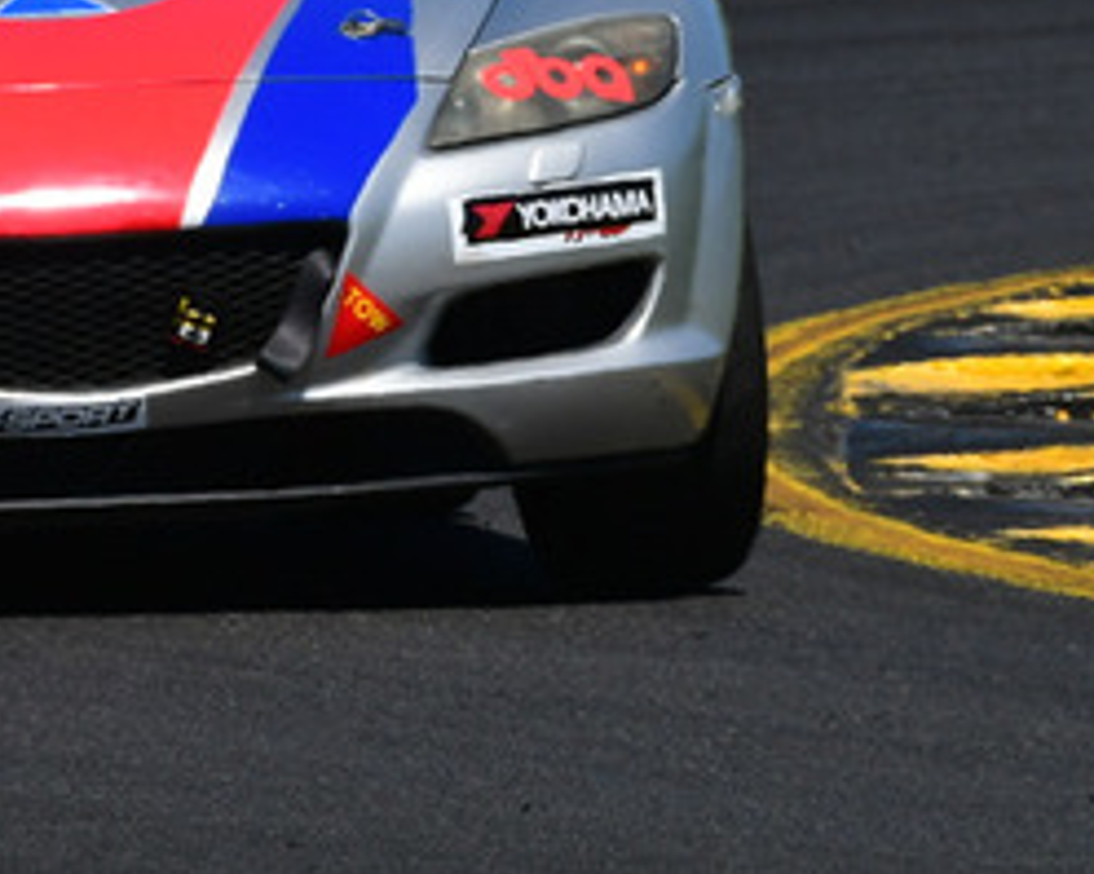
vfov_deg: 1.2
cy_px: -300
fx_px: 42609
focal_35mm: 1317
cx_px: -110
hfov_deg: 1.5
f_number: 11
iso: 320
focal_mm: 290
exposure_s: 1/640
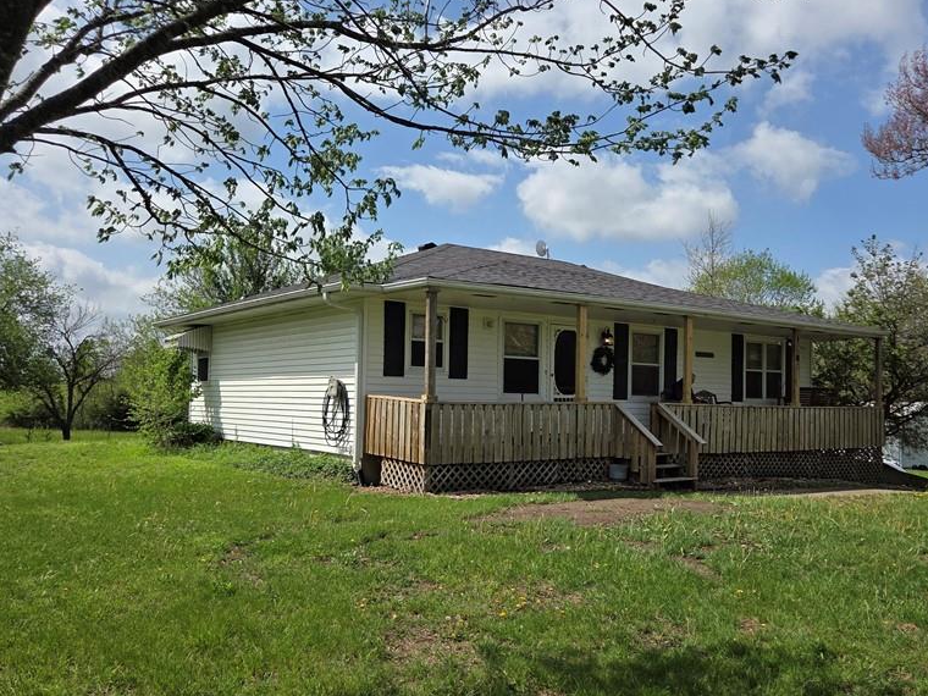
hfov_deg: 58.3
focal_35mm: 31
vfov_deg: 45.4
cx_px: 507
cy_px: 385
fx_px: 831
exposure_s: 1/7328
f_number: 1.8
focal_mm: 5.4
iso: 80
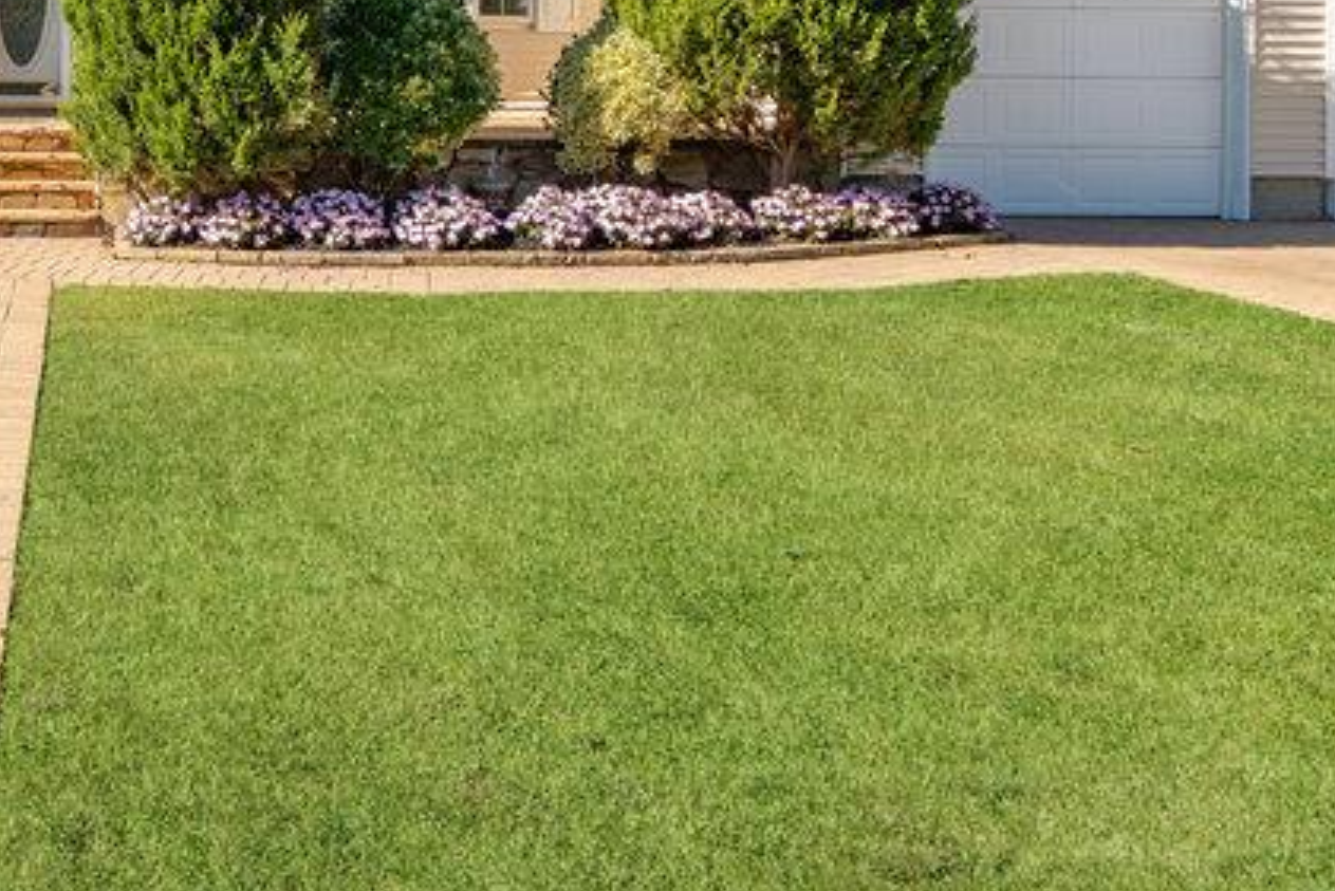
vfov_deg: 33.3
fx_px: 1410
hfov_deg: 45.4
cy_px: 94
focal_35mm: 38
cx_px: 108
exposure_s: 1/200
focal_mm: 16
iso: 64
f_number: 5
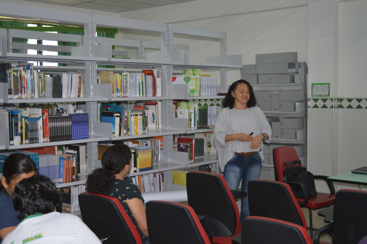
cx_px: 184
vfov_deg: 25.7
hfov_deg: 37.9
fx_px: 535
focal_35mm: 52
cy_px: 122
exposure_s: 1/60
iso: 500
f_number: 4.5
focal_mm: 35
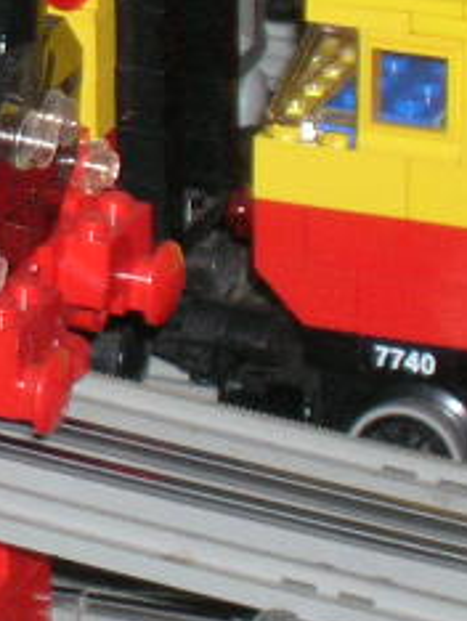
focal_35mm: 446
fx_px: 8008
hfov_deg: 3.3
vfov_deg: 4.4
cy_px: -50
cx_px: -663
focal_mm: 17.1
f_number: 4.9
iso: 125
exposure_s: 1/60.1
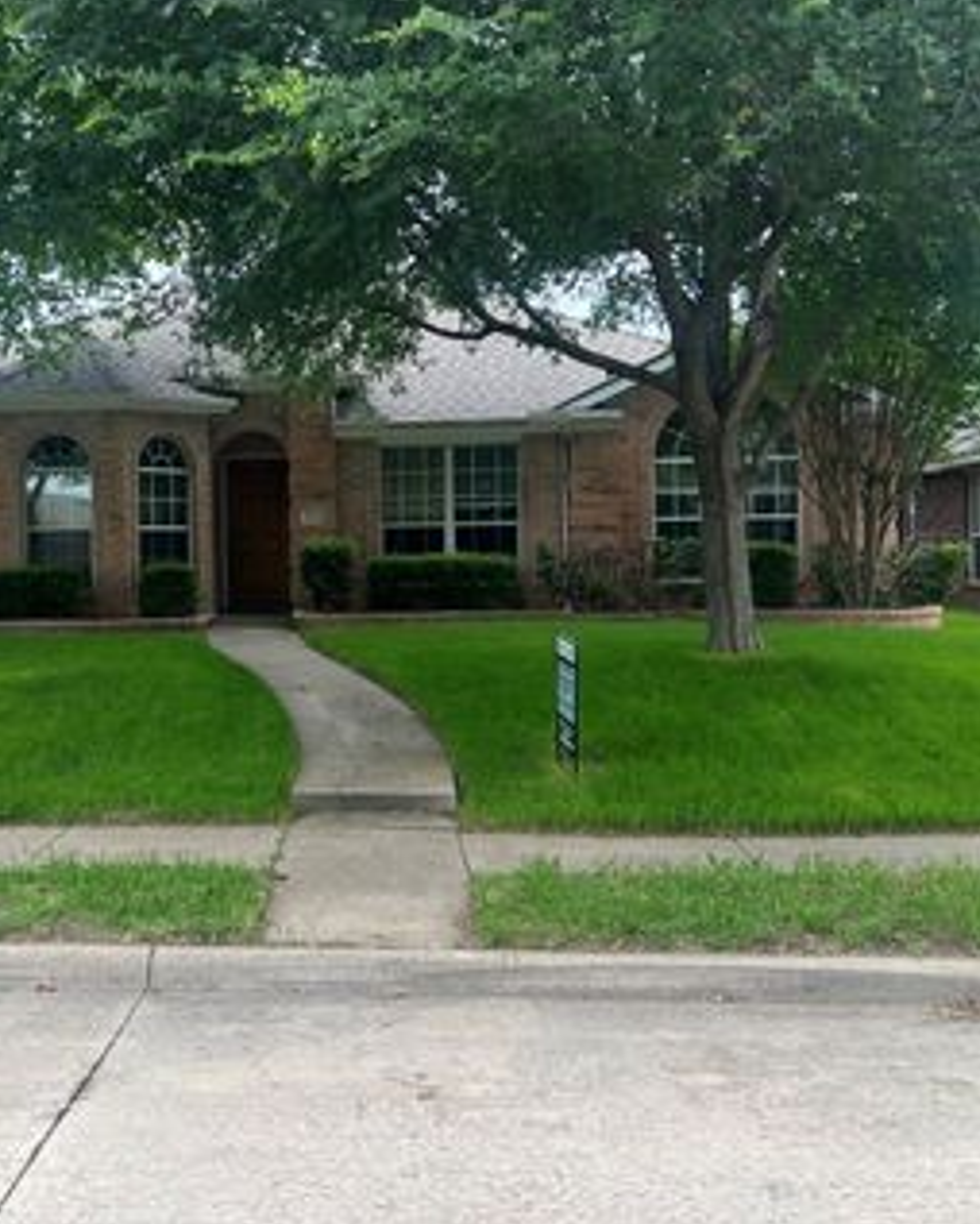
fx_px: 1449
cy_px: 570
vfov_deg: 45.7
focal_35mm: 40
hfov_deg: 36.7
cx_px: 282
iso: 50
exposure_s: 1/827
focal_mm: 5.7
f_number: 1.5
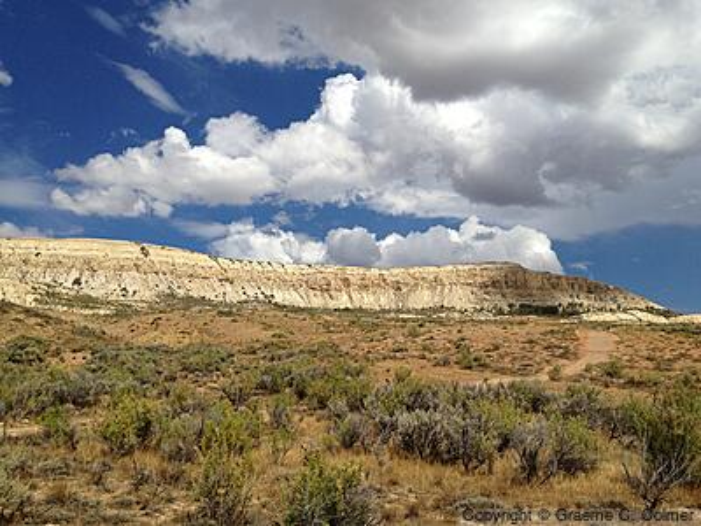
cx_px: 350
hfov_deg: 52.6
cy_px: 263
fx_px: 709
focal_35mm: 35
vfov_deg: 40.7
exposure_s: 1/3953
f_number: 2.4
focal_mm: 4.28
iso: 50
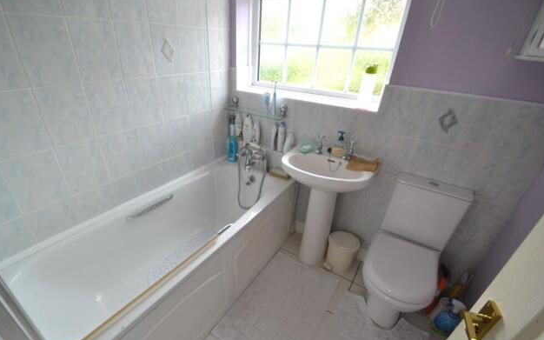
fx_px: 237
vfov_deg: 71.1
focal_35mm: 16
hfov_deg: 97.8
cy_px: 187
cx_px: 266
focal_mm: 10
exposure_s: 1/60
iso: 450
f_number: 3.5
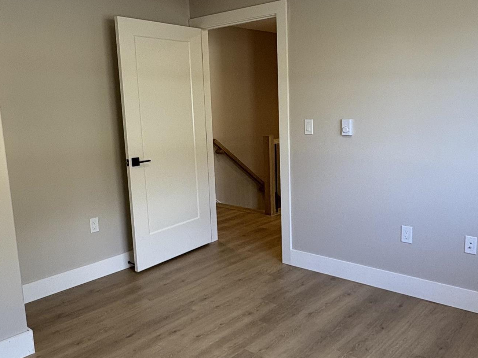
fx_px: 456
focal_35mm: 33
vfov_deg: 42.9
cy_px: 172
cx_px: 254
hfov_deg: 55.3
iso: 125
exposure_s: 1/120
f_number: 2.2
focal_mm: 2.22
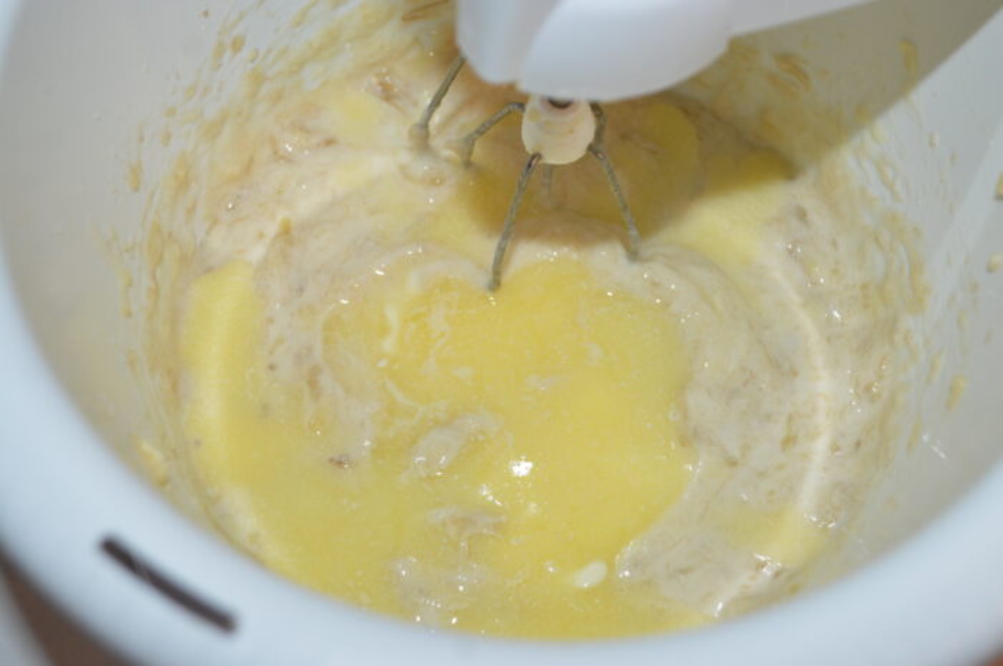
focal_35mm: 45
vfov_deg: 29.8
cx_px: 502
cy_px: 333
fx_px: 1252
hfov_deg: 43.6
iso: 720
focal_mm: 30
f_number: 4.5
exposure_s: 1/60
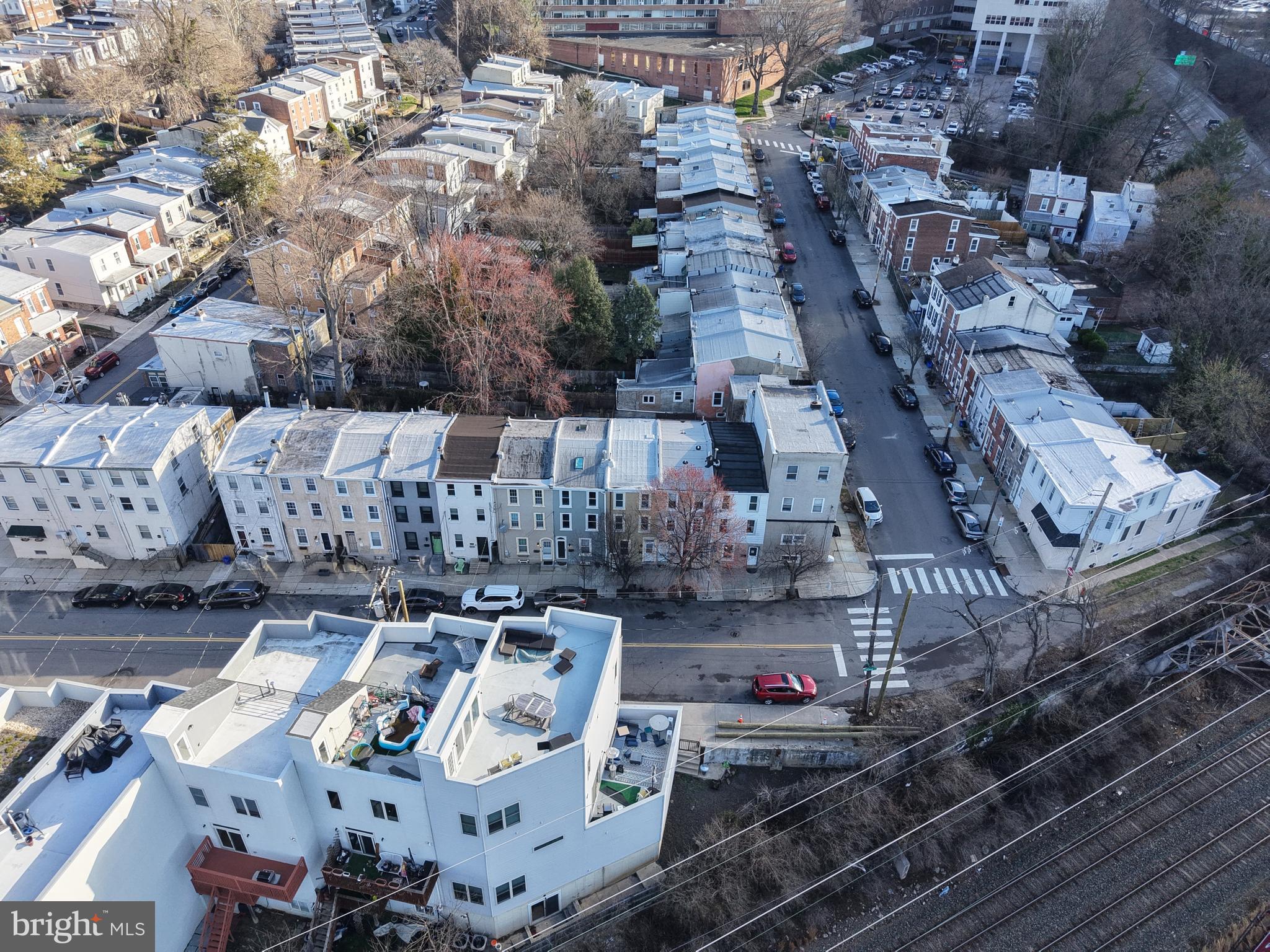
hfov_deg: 71.6
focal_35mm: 24
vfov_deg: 56.8
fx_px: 881
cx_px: 635
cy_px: 476
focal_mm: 8.67
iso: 340
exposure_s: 1/1600
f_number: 1.8
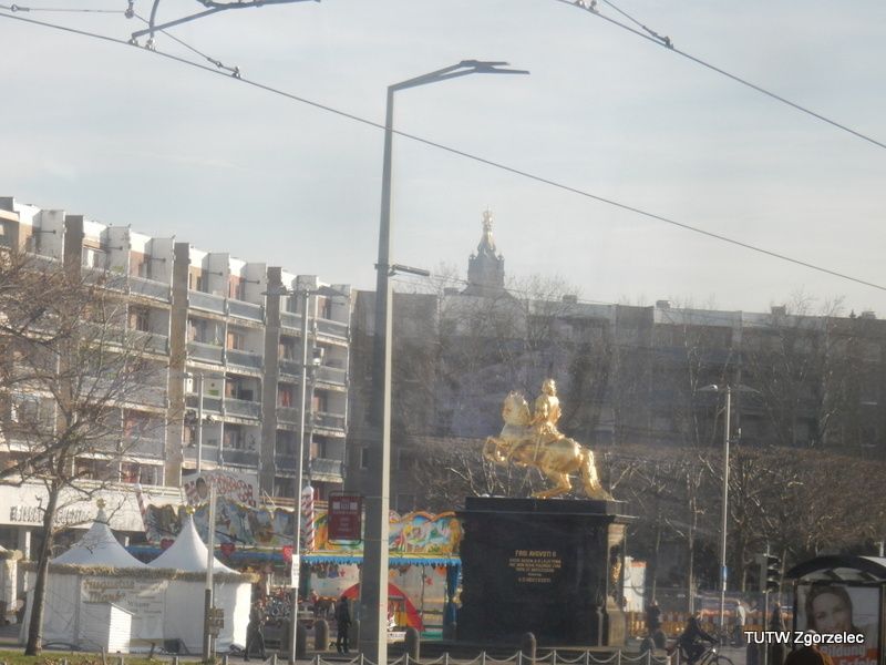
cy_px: 332
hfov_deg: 14.2
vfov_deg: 10.7
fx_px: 3558
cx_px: 443
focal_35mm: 139
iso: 400
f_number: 6
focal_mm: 24.7
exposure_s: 1/250
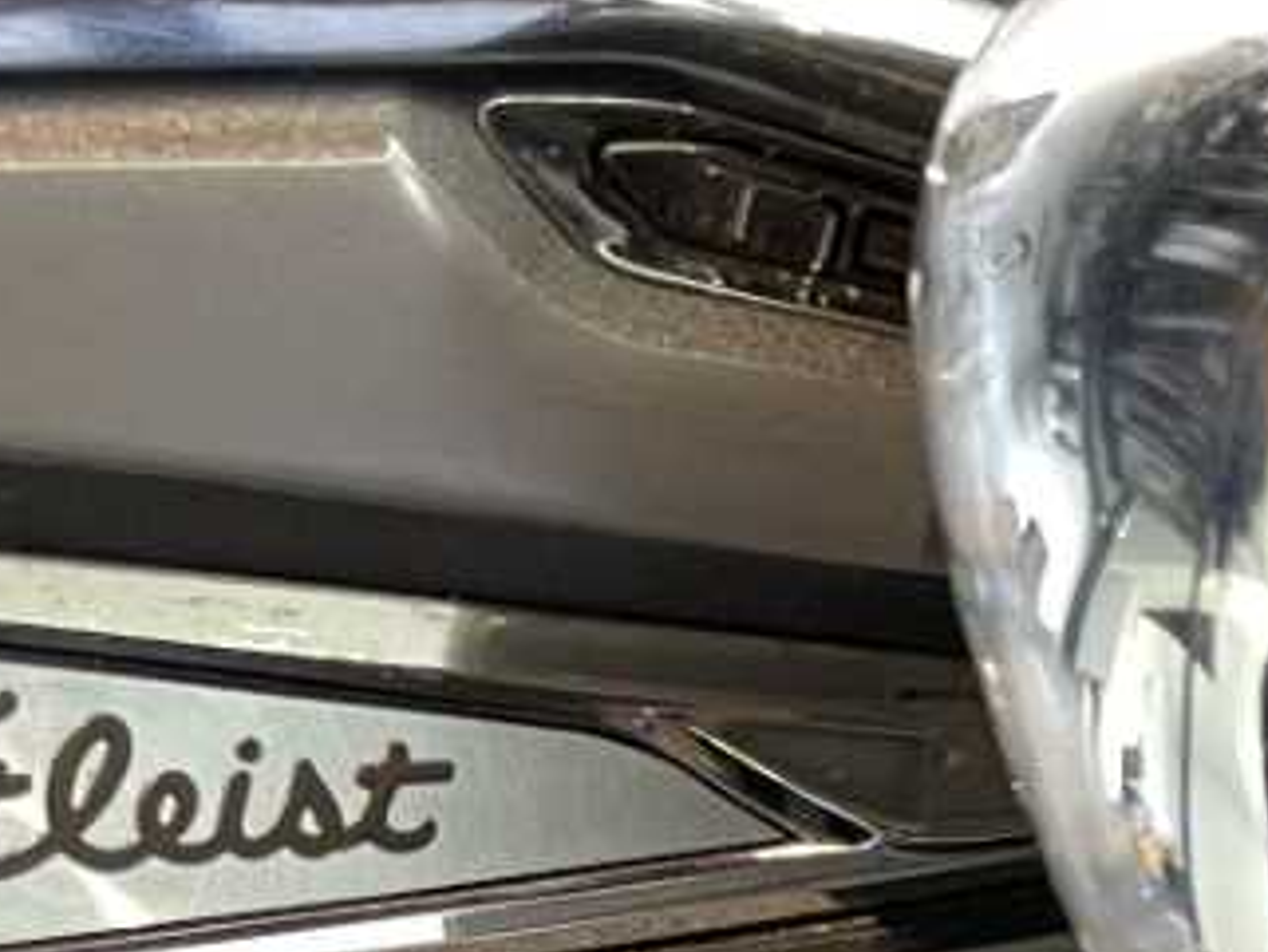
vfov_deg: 9.5
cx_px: 2487
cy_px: 1533
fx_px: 5533
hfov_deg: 11.8
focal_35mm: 151
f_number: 1.6
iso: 100
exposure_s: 1/50
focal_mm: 4.2
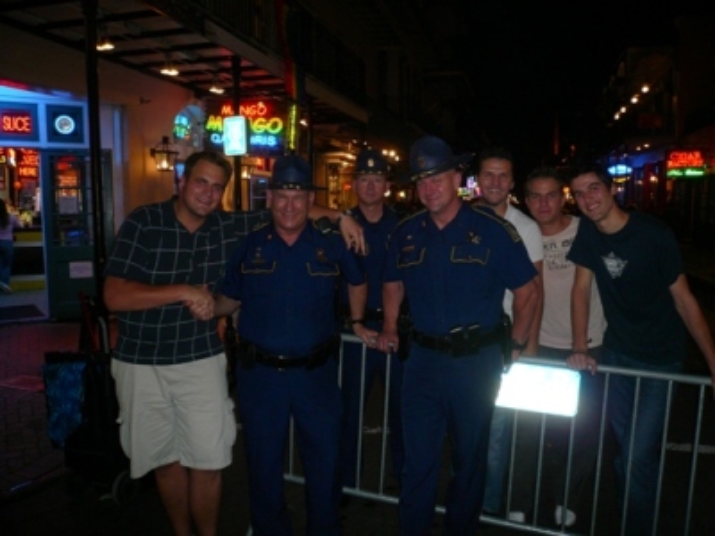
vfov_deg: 49.7
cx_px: 358
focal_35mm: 28
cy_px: 268
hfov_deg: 63.4
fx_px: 578
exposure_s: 1/30
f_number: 2.8
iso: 100
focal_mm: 4.6
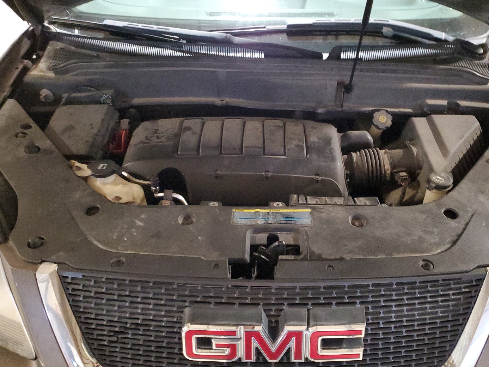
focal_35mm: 30
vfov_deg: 46.8
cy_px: 191
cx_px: 266
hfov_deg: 59.9
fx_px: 424
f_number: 1.5
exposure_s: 1/15
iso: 733
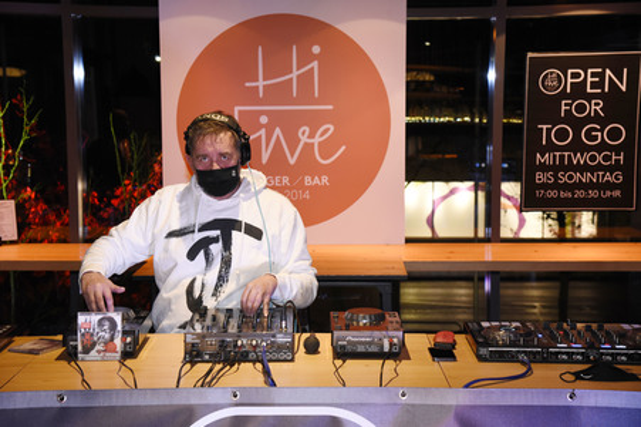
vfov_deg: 20.9
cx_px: 320
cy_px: 214
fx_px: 1156
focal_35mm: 65
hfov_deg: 31.0
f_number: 6.3
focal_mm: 65
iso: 3200
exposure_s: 1/60
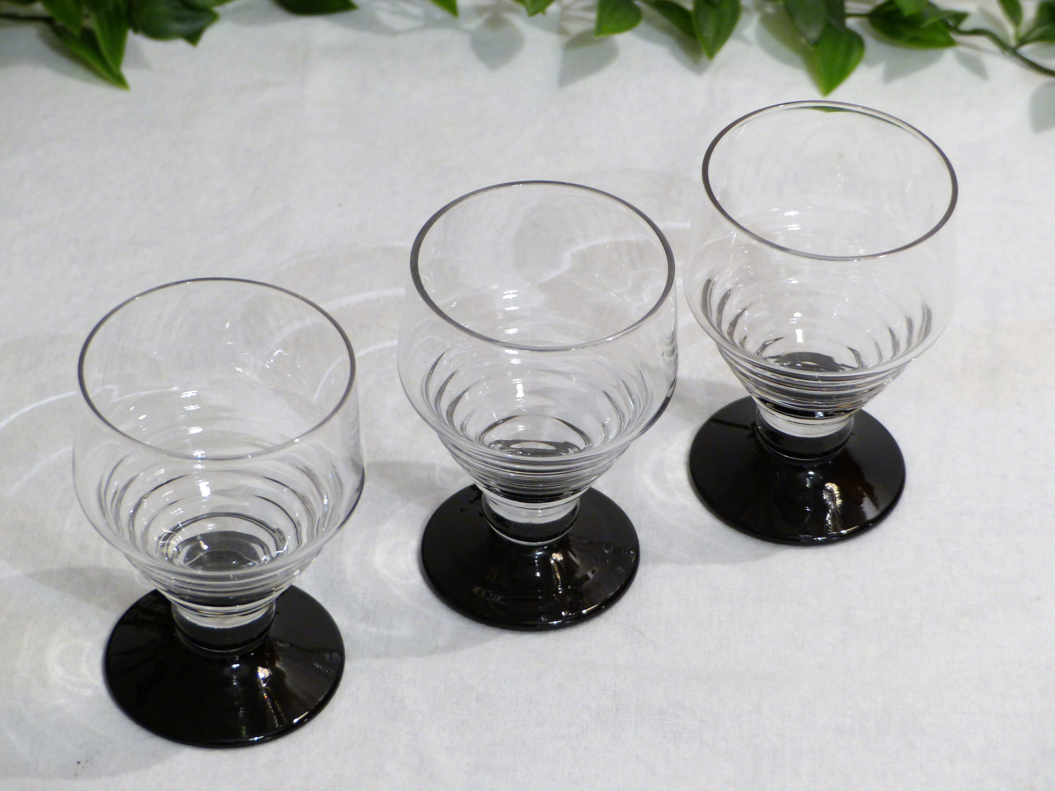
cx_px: 528
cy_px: 396
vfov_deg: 12.8
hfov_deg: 17.0
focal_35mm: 116
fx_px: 3535
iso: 125
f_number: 2.8
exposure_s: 1/8
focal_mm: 20.9
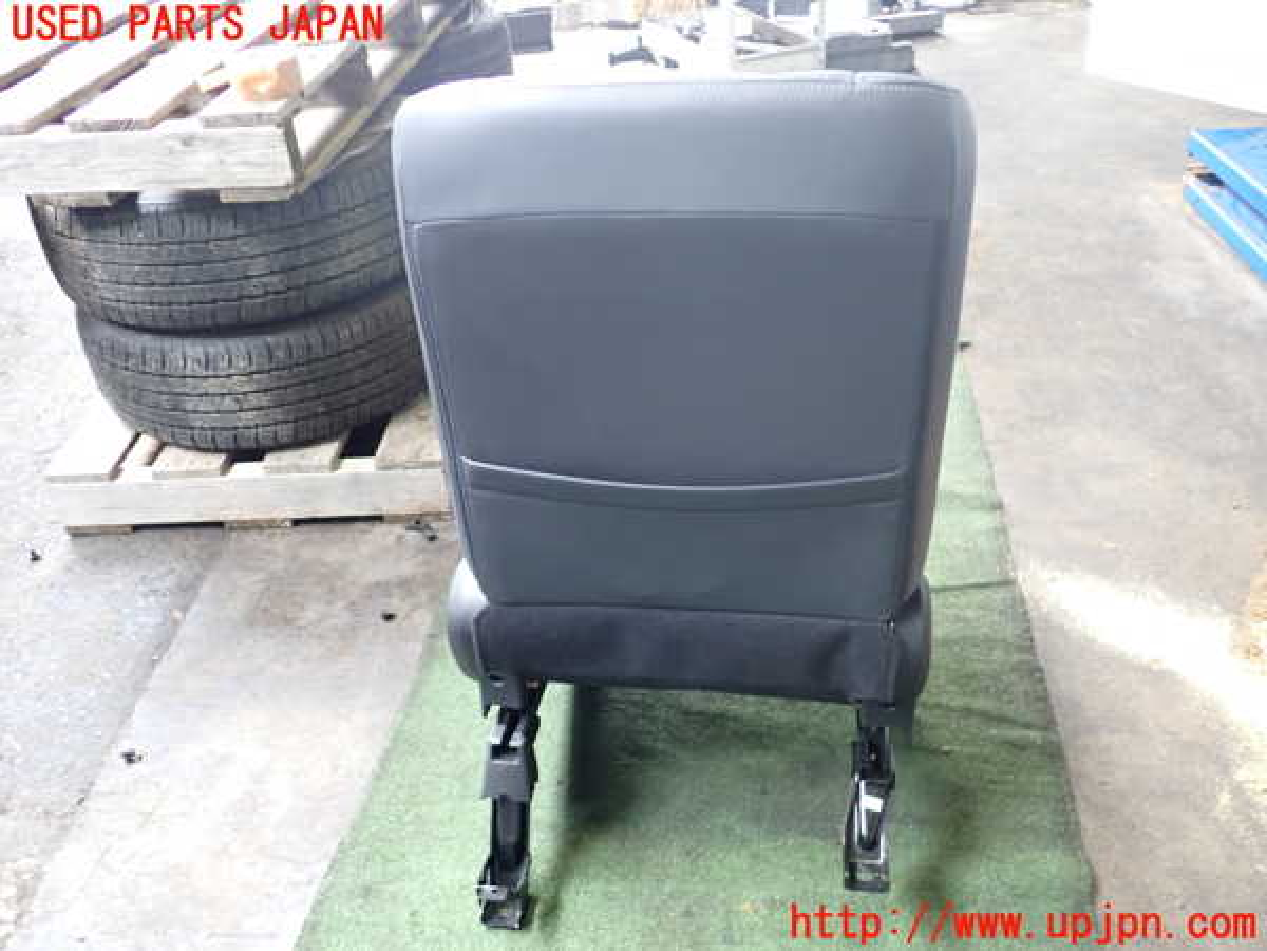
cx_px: 634
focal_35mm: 30
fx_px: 1098
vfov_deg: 46.8
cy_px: 476
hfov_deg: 60.0
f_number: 2.3
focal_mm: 5.4
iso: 250
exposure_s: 1/30
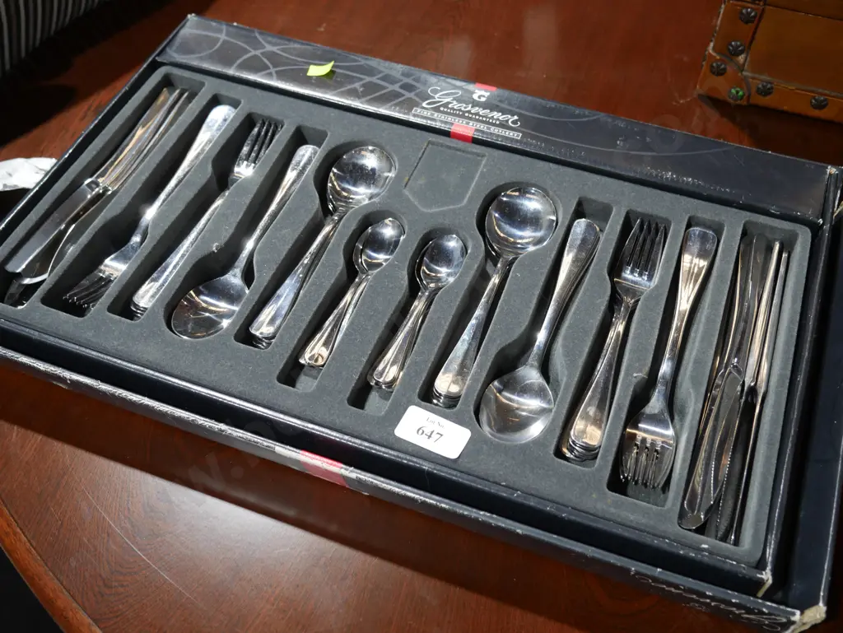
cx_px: 422
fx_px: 926
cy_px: 316
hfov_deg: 49.0
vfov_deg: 37.8
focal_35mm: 38
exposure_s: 1/60
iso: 500
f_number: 4.1
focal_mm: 19
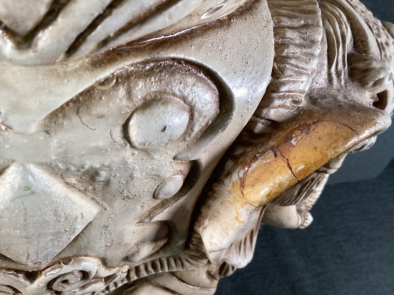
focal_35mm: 31
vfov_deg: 45.4
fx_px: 353
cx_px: 197
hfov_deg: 58.3
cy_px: 148
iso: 50
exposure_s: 1/60
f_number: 2.4
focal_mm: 3.3
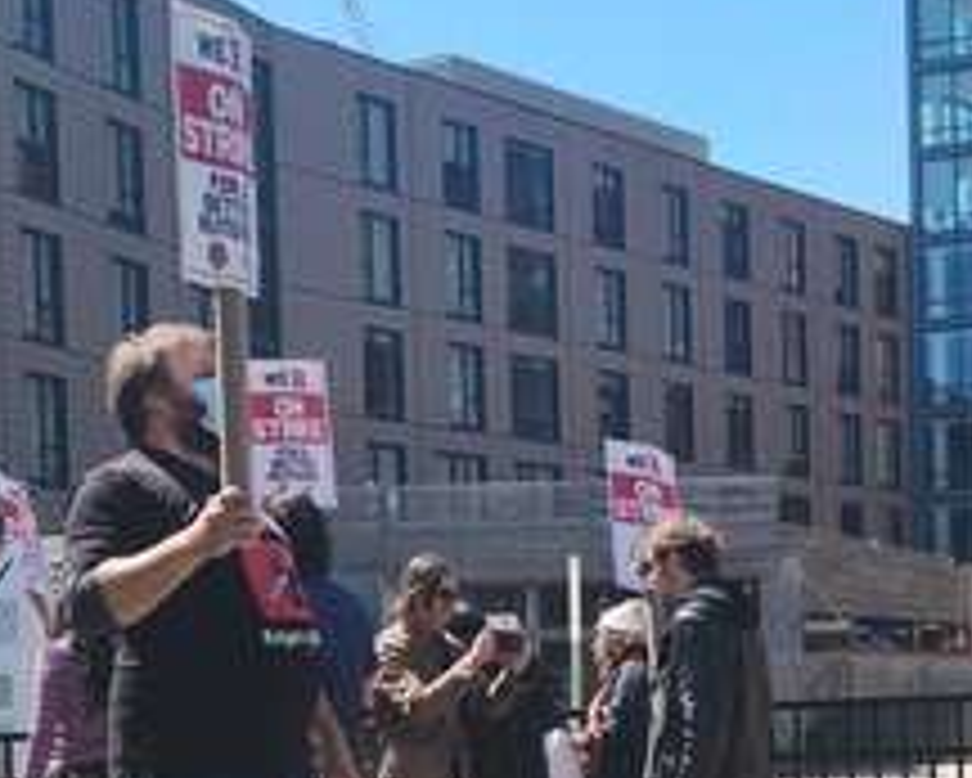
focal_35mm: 83
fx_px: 2389
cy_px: 791
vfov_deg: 18.0
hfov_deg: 22.8
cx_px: 698
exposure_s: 1/854
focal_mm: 5.4
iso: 20
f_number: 1.8
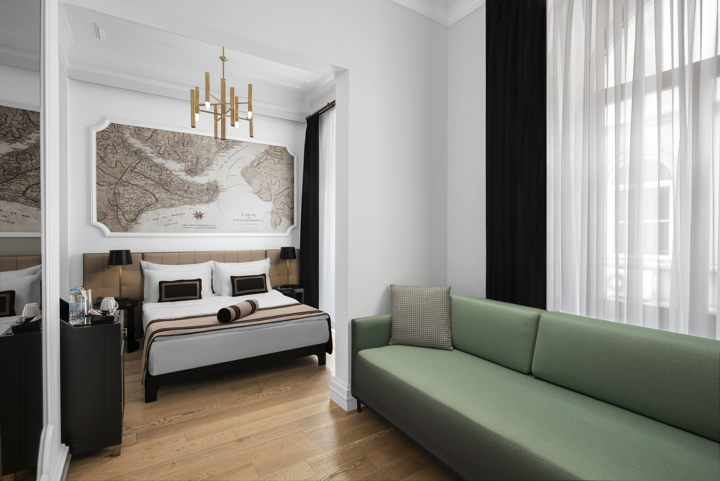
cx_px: 360
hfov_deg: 93.3
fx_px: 340
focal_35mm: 17
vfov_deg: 70.5
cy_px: 240
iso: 100
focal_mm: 17
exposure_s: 4
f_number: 16
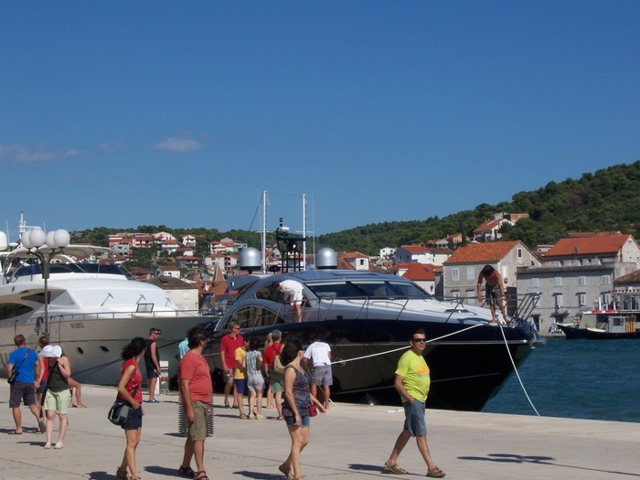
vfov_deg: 17.0
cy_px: 240
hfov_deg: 22.5
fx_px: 1609
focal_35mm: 87
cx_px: 320
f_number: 7.1
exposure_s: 1/640
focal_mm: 14.9
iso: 80
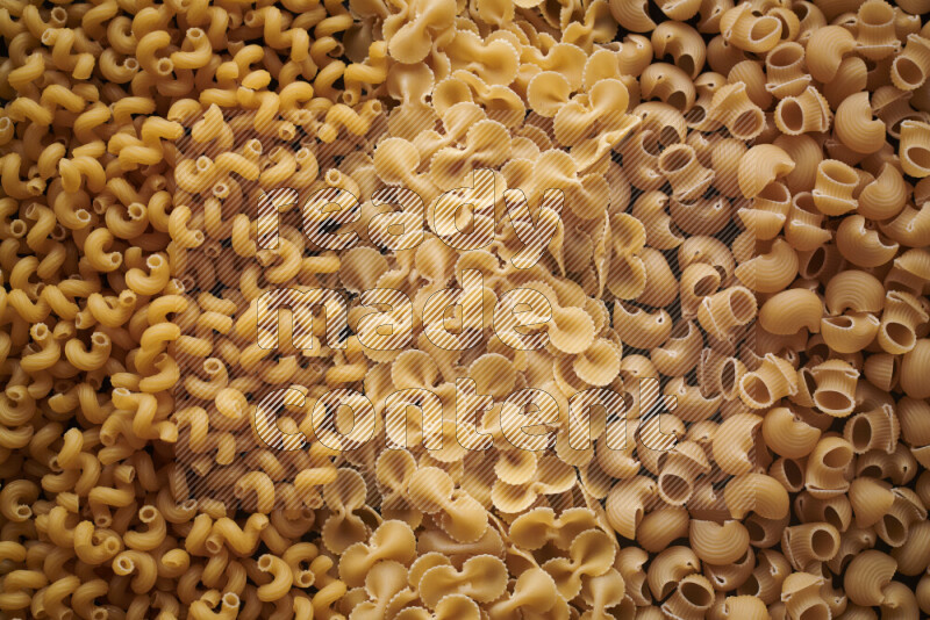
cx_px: 465
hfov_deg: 39.6
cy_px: 310
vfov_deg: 27.0
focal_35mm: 50
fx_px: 1292
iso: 160
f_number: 8
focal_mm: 50
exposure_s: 1/100
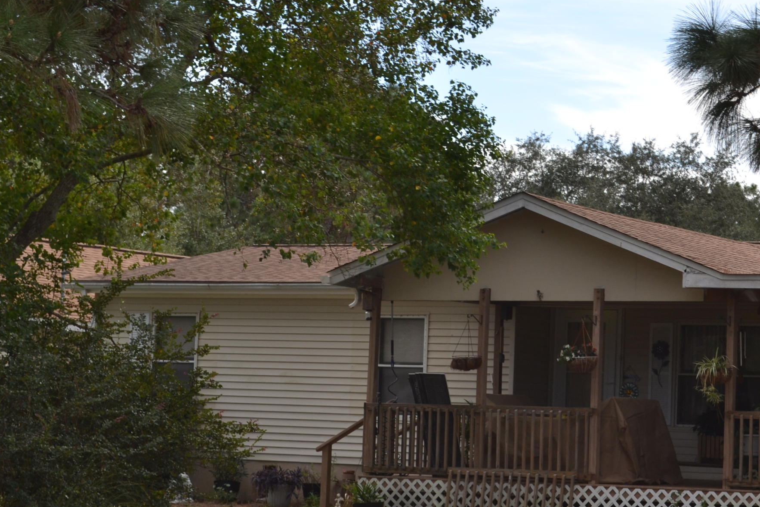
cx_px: 566
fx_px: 2259
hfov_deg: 19.0
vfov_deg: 12.8
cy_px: 220
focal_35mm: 107
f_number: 8
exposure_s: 1/200
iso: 100
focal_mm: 42
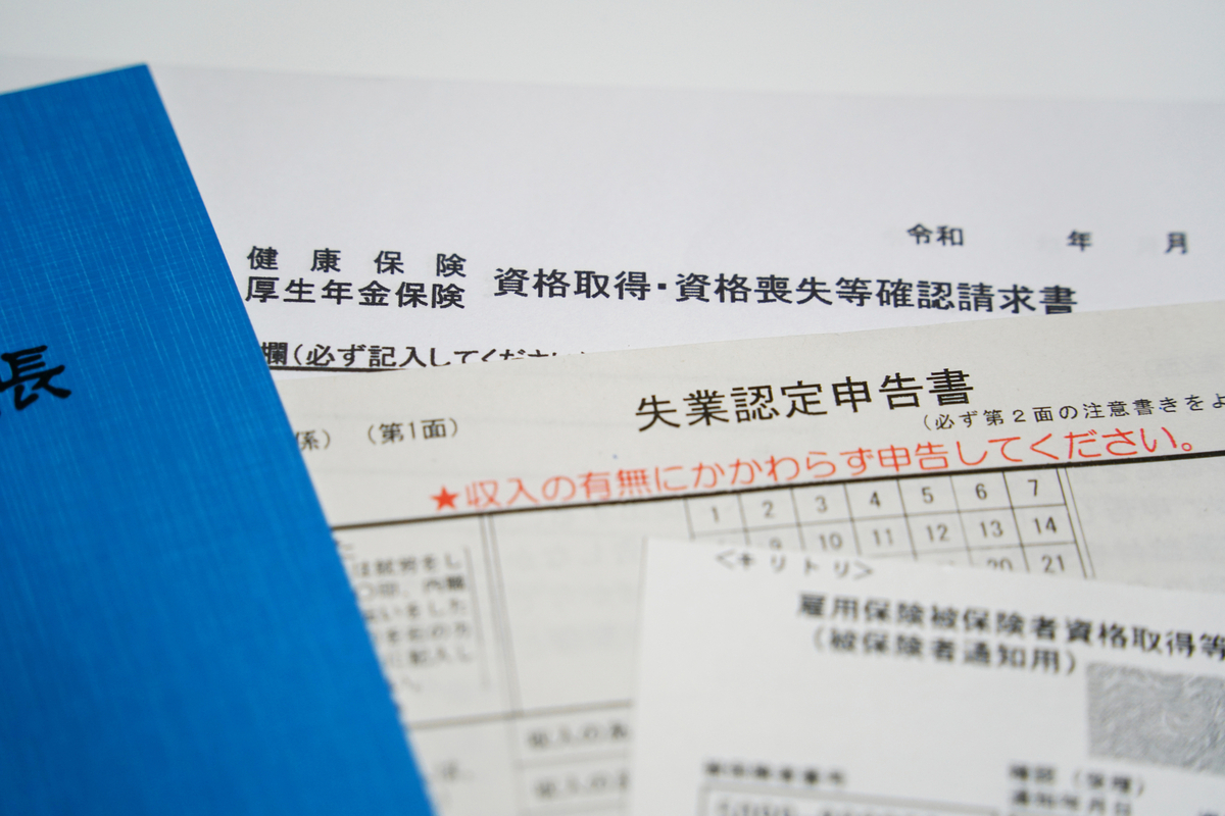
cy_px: 408
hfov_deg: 19.3
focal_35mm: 106
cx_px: 612
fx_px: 3607
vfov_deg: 12.9
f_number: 4.5
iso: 800
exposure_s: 1/160
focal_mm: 106
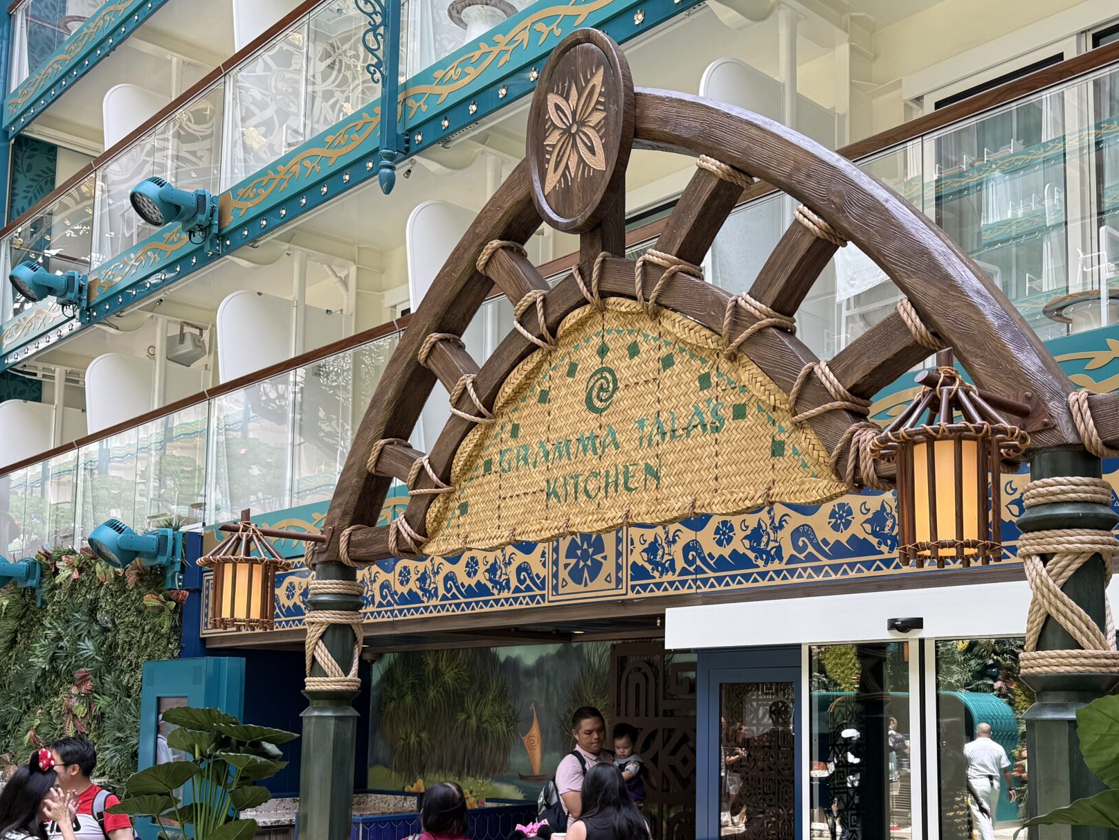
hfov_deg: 48.3
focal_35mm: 38
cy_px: 592
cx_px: 729
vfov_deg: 37.1
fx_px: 1228
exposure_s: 1/344
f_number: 1.78
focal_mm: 6.76
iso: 80
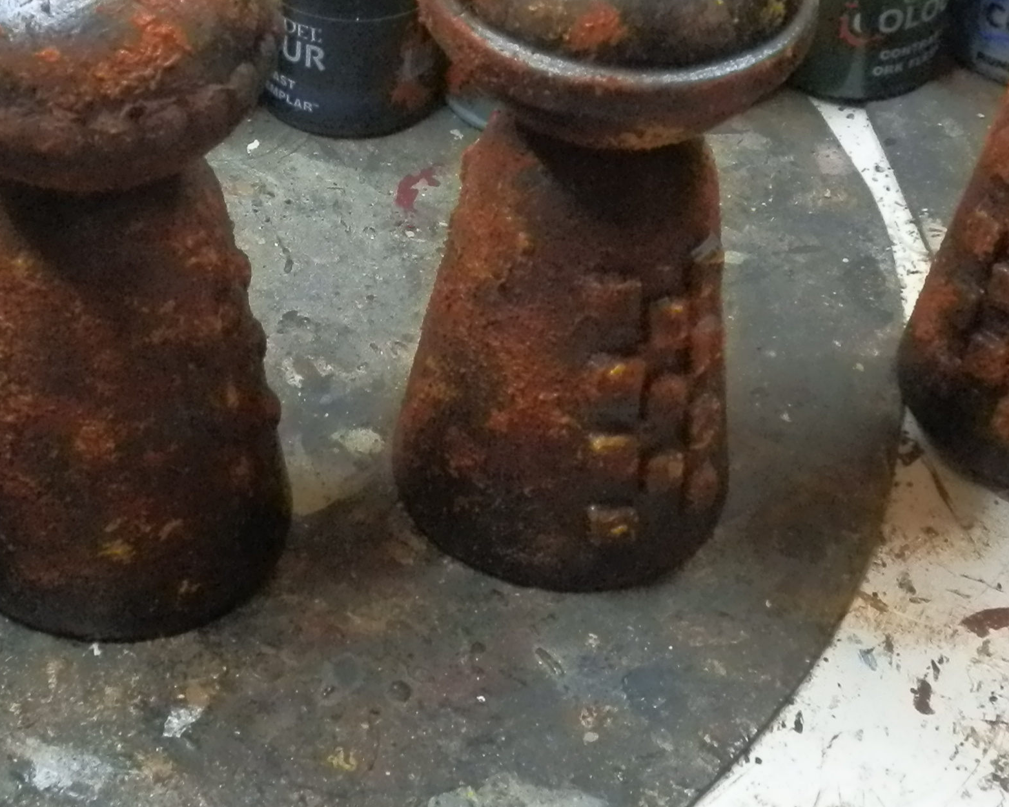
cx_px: 324
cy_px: 210
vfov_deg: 20.3
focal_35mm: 75
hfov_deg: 25.2
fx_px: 2239
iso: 400
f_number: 3.1
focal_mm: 5
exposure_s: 1/125
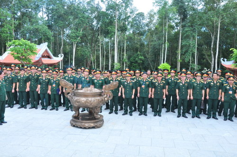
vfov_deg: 36.8
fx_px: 237
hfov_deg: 53.2
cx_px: 118
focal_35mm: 36
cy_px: 78
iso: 800
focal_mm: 24
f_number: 11
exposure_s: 1/200
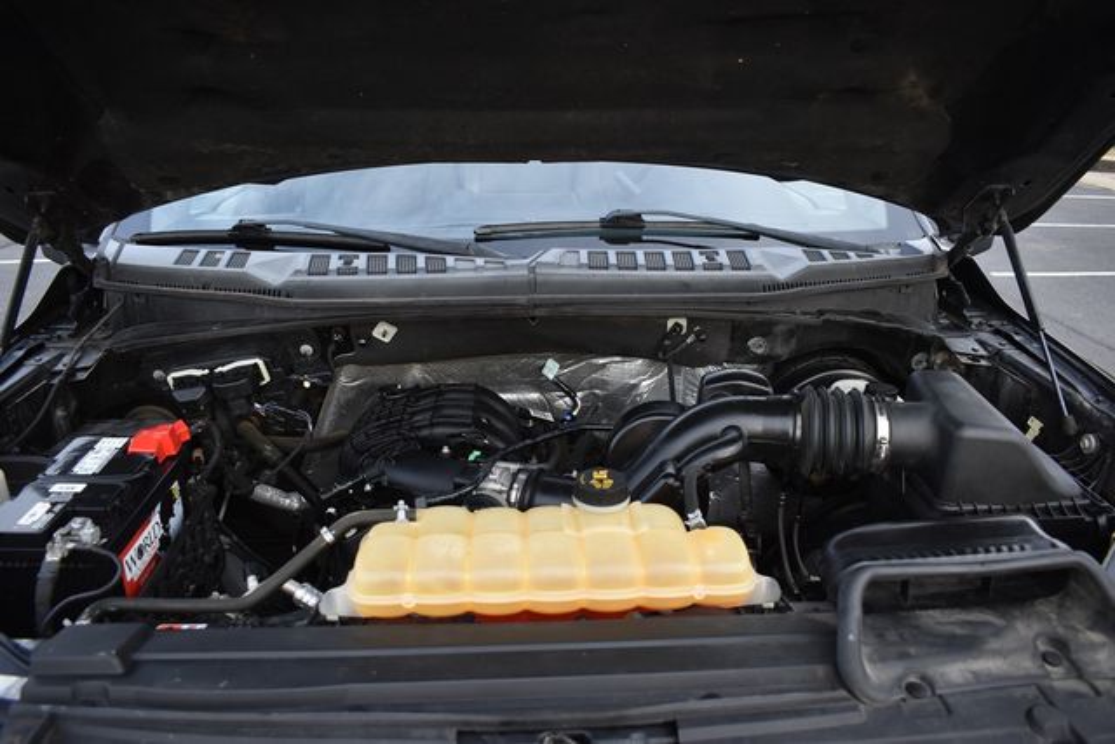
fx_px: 836
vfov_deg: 48.0
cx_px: 558
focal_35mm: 27
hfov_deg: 67.4
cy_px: 372
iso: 400
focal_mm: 18
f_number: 4
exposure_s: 1/250
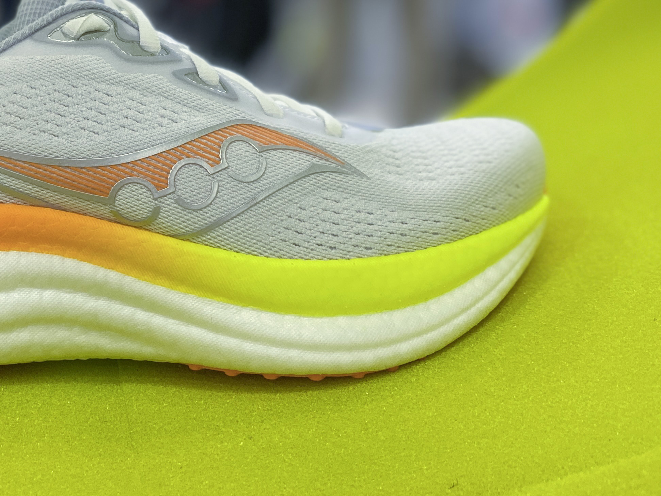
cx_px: 98
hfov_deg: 34.1
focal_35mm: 54
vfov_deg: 26.7
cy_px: 120
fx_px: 1031
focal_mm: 4.25
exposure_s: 1/60
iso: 100
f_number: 1.8
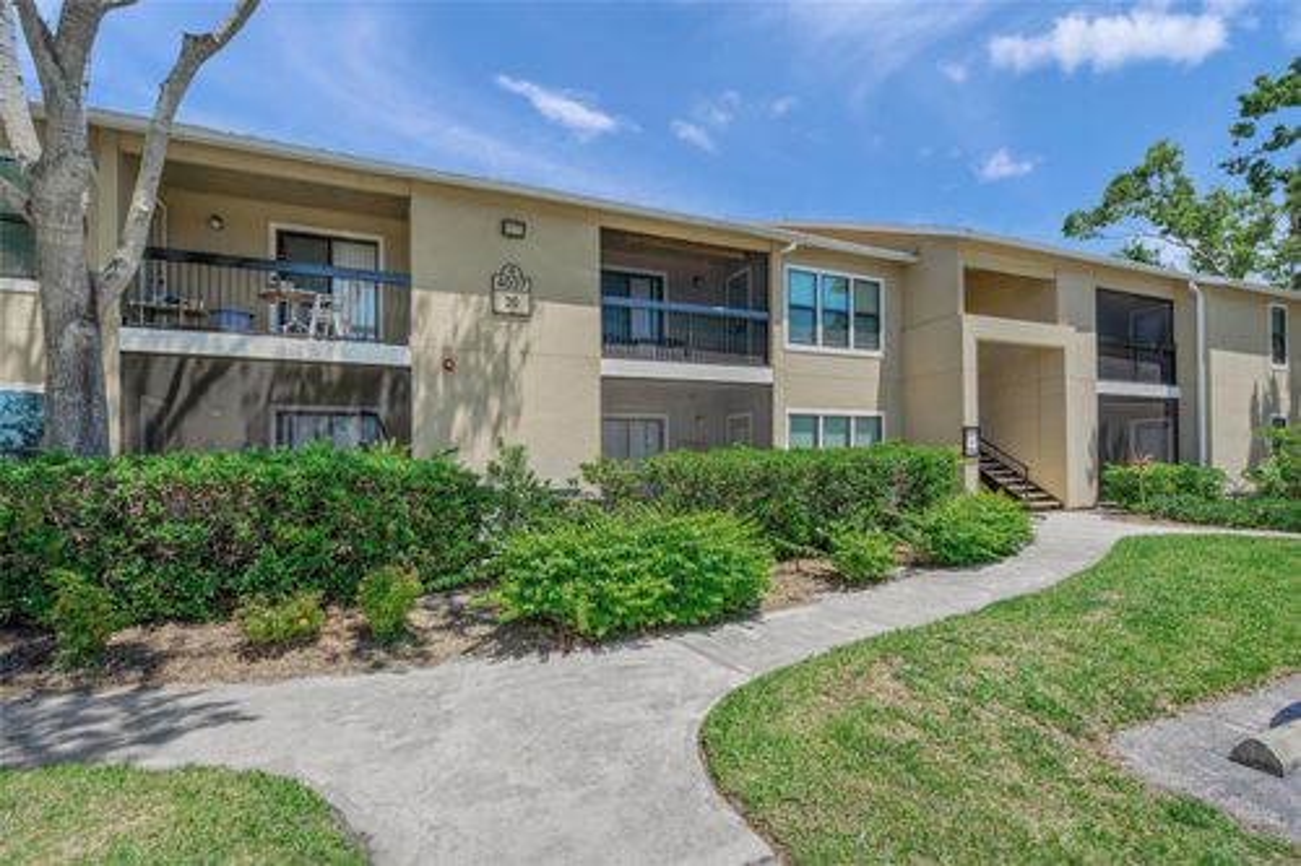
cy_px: 433
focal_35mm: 16
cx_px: 650
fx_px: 578
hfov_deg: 96.8
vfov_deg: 73.7
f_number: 6.3
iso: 100
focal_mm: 16
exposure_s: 1/320
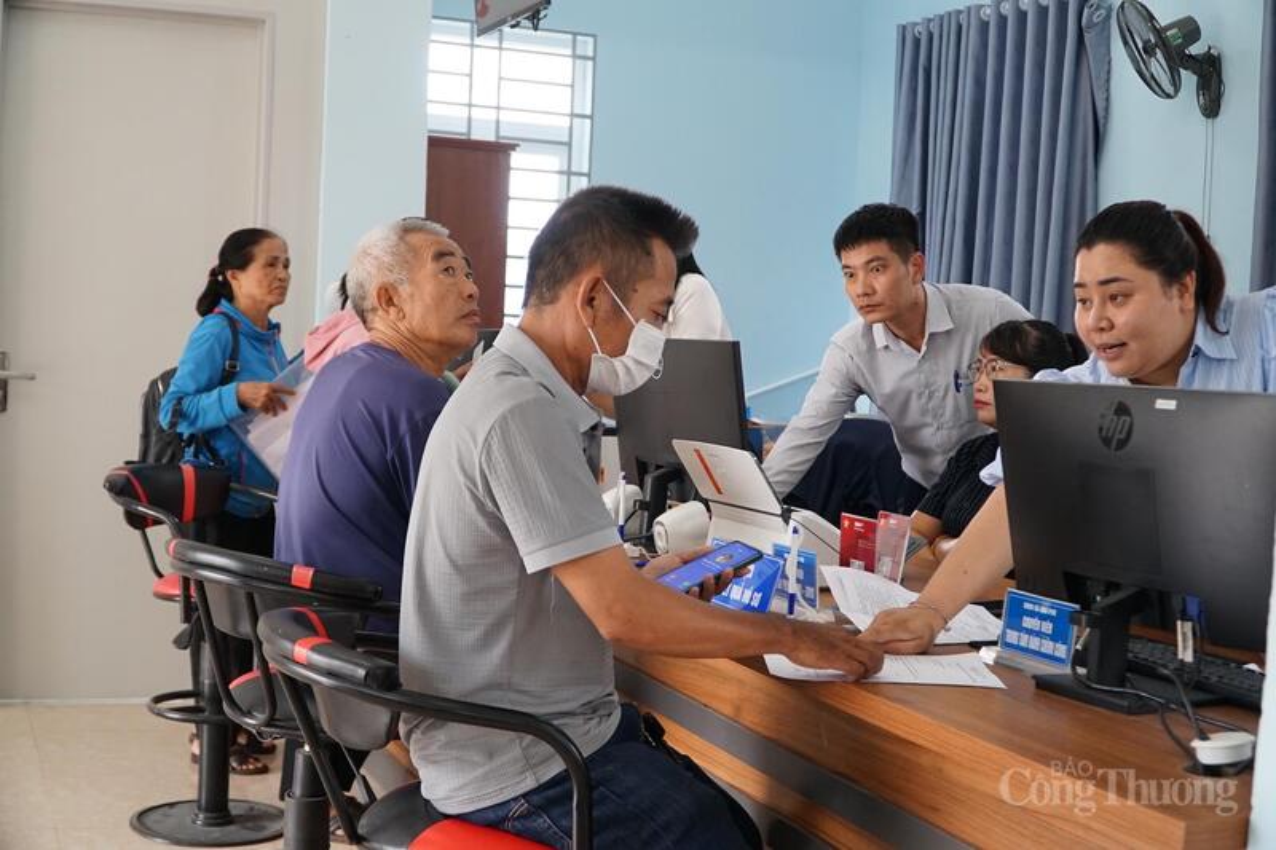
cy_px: 425
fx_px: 1488
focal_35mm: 42
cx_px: 638
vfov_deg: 31.9
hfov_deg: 46.4
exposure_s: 1/160
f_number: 4
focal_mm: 28
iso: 800
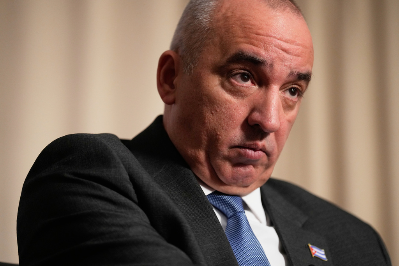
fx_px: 2216
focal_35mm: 200
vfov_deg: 6.9
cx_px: 200
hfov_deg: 10.3
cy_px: 133
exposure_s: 1/200
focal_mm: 200
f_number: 2.8
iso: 2000
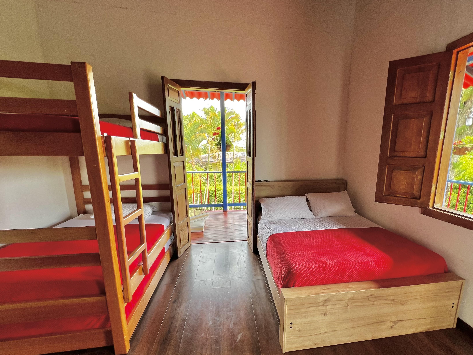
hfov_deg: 93.9
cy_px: 199
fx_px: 219
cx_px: 270
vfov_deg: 77.8
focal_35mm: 16
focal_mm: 1.57
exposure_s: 1/99
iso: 40
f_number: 1.8
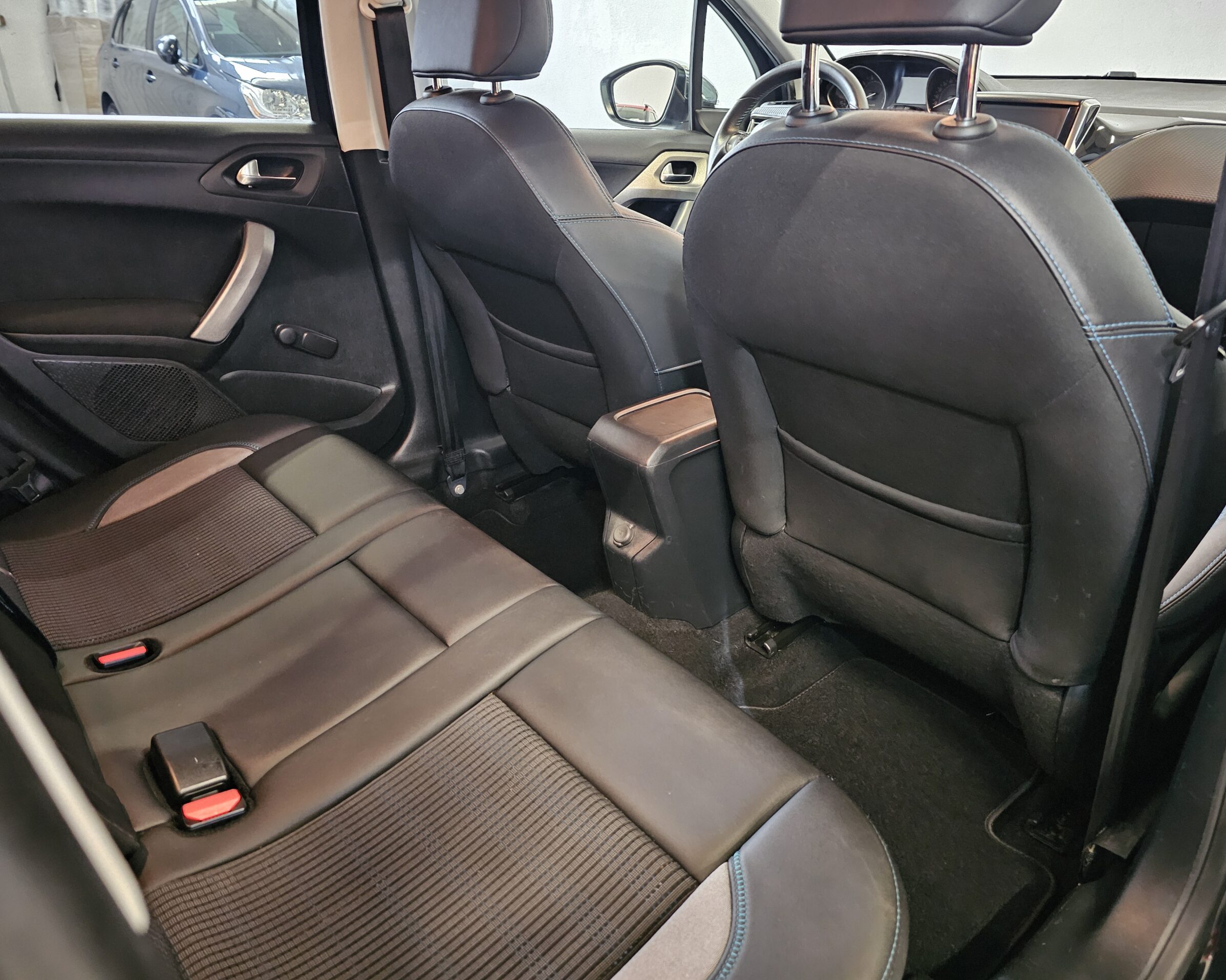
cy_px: 490
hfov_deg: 70.3
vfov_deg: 58.8
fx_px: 871
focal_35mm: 24
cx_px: 631
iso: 2000
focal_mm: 6.3
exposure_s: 1/15
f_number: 1.7
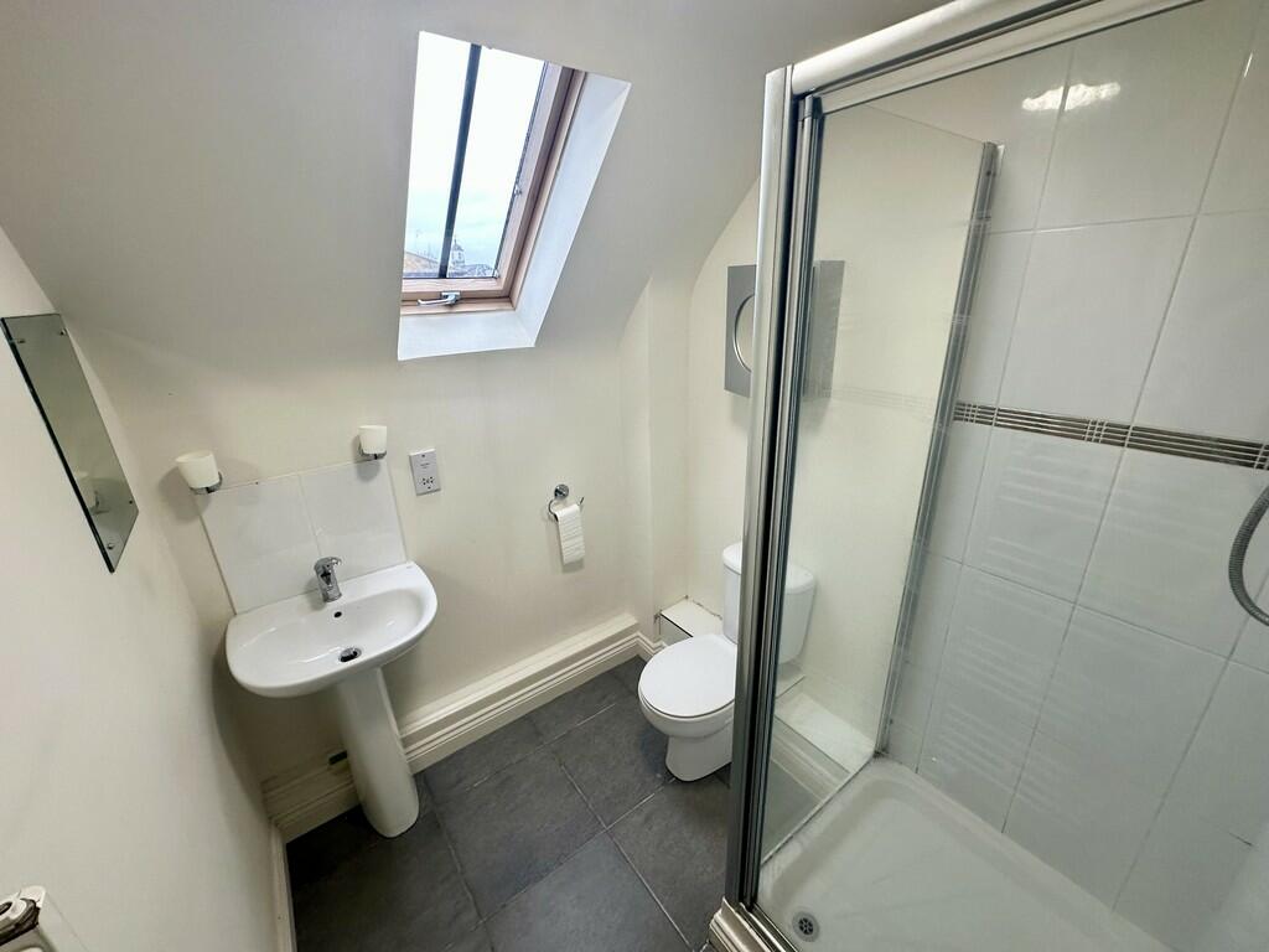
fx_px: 513
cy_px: 476
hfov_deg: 102.1
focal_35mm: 14
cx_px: 634
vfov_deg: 85.7
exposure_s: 1/100
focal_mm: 2.22
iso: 125
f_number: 2.2
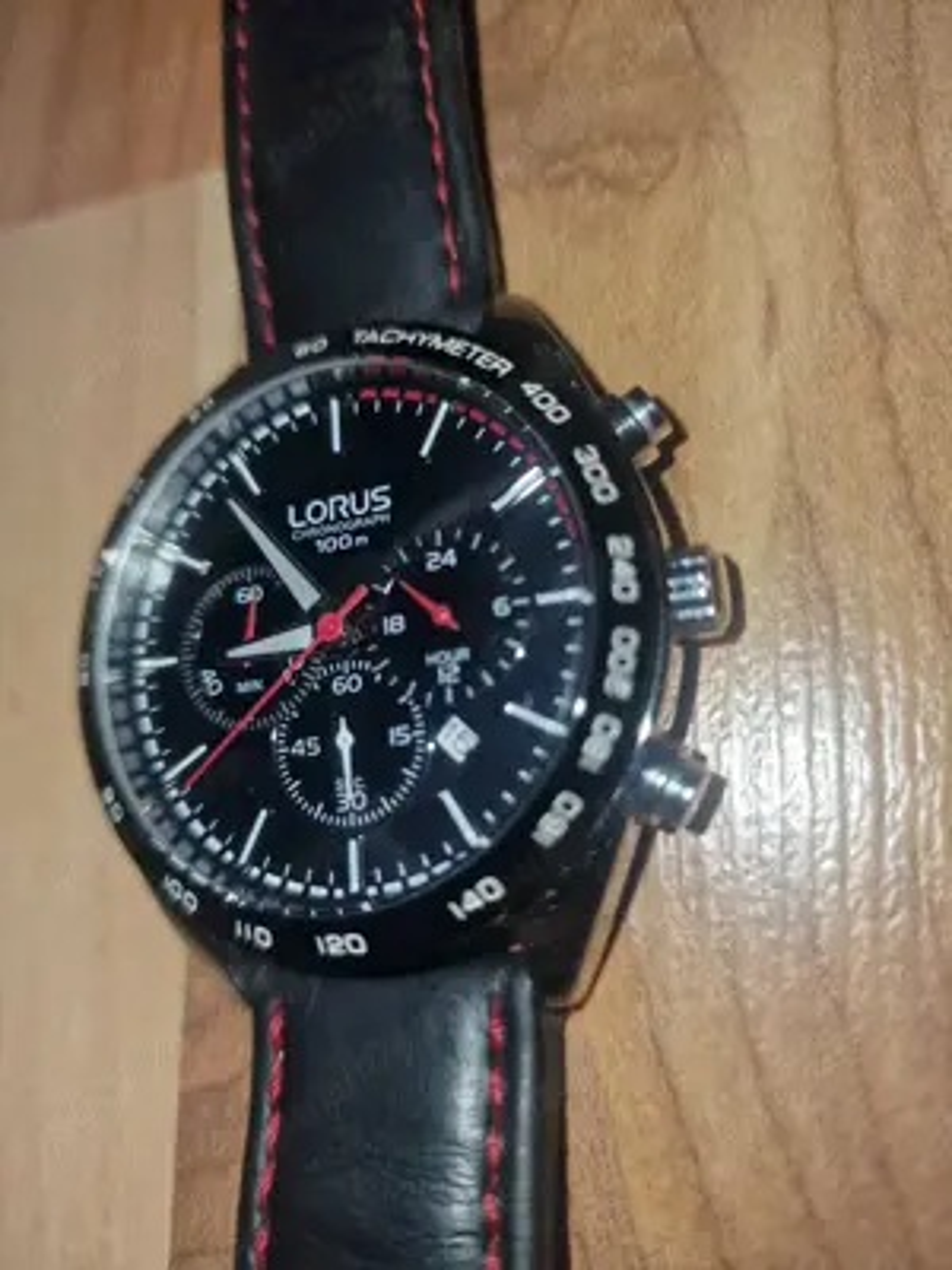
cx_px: 476
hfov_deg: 58.9
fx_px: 843
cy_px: 635
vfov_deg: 73.9
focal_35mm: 23
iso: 80
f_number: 1.8
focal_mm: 6.4
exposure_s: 1/180
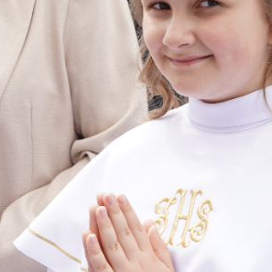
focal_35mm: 145
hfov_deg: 11.9
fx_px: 1289
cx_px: 253
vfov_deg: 12.0
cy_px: 96
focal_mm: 39
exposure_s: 1/160
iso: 160
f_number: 7.1
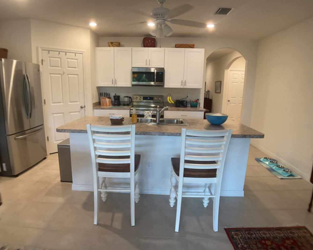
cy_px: 126
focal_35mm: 31
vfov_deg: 47.1
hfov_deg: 57.2
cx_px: 152
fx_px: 287
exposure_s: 1/60
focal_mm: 3
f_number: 1.8
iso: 100
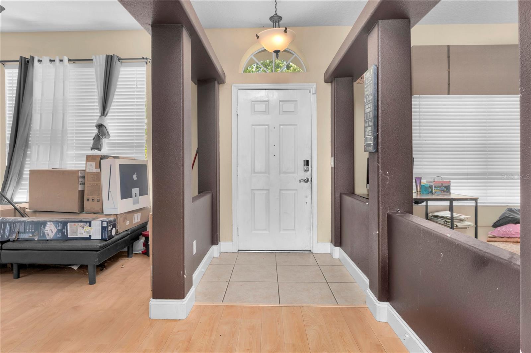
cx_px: 266
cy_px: 176
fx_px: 265
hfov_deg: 90.0
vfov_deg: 67.4
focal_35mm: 18
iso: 400
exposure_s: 1/60
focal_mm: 12
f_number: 7.1
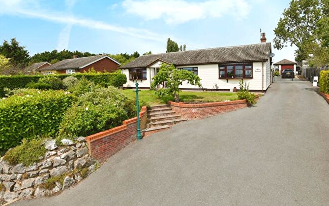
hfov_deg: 97.8
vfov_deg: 71.2
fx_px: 143
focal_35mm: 16
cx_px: 172
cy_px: 103
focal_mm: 15
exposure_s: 1/1000
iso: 400
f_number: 10
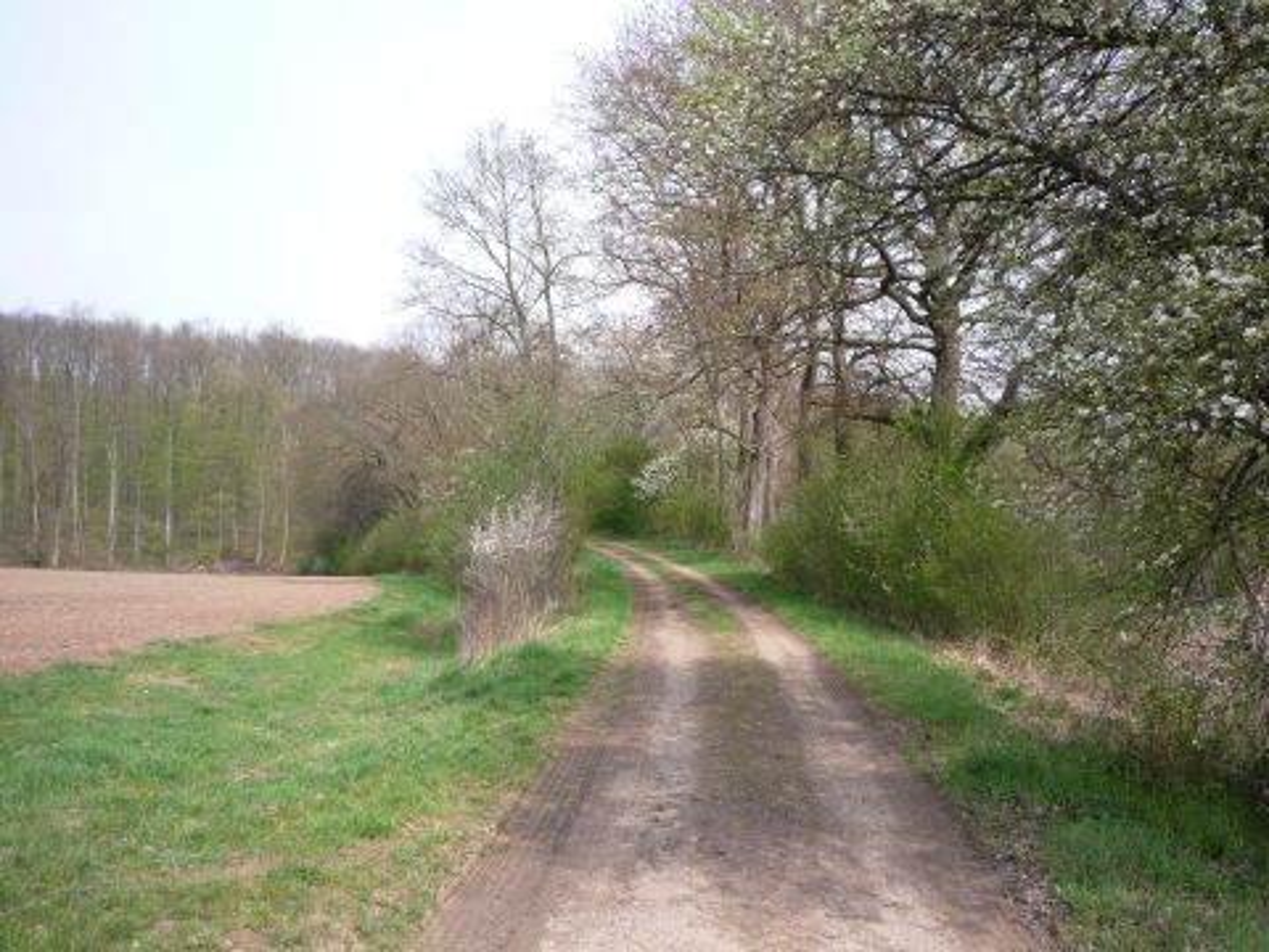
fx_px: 1173
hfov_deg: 56.8
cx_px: 634
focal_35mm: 32
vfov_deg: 44.2
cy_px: 476
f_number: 4
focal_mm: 5.2
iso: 100
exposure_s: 1/400
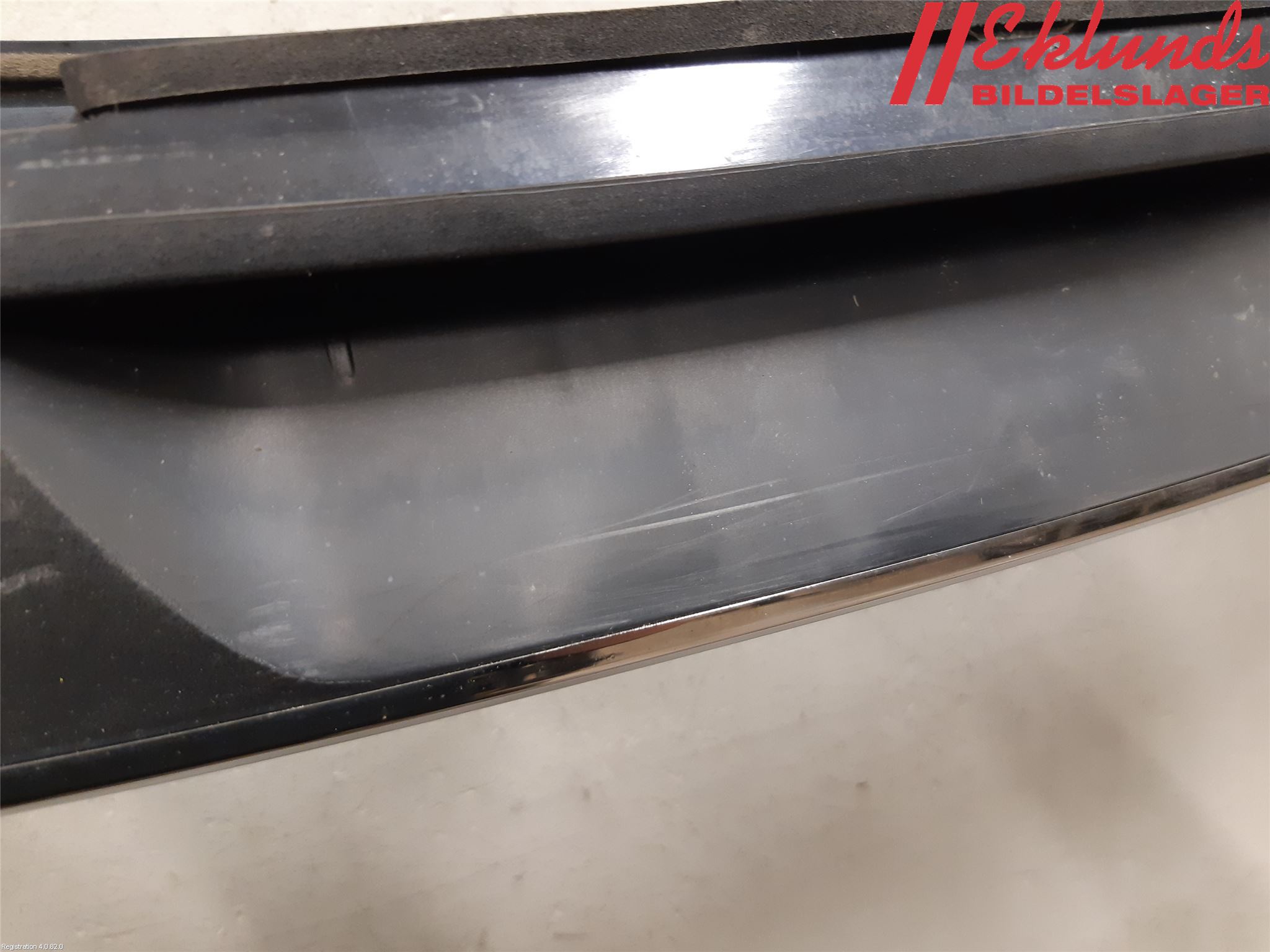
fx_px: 954
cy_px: 476
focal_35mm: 26
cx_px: 635
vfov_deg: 53.1
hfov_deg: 67.3
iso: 200
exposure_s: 1/25
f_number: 1.7
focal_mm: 3.93
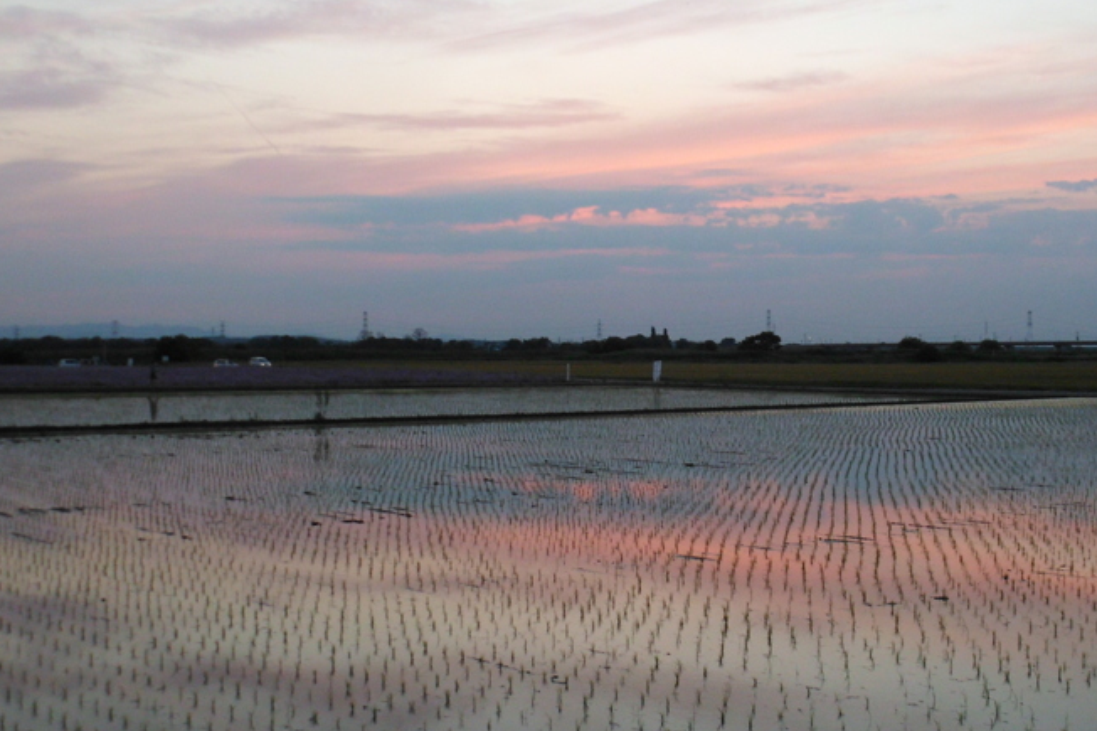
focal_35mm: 44
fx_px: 1340
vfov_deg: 30.4
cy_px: 313
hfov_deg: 44.2
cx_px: 676
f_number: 3.3
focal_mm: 5
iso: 200
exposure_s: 1/60
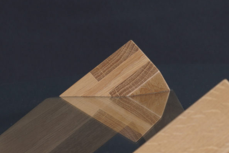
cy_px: 128
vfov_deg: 11.3
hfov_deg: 16.9
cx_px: 148
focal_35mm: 121
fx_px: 770
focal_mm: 70
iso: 200
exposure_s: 1/1.6
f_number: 9
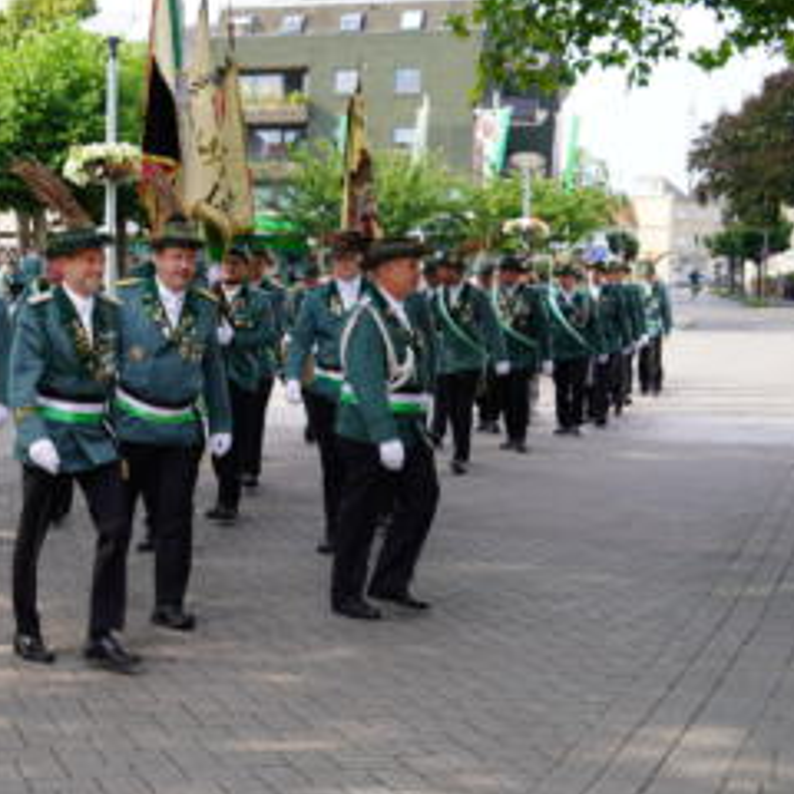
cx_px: 3
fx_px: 1609
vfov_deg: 27.6
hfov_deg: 26.3
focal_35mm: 62
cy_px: 296
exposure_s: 1/125
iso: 100
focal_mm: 35
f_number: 5
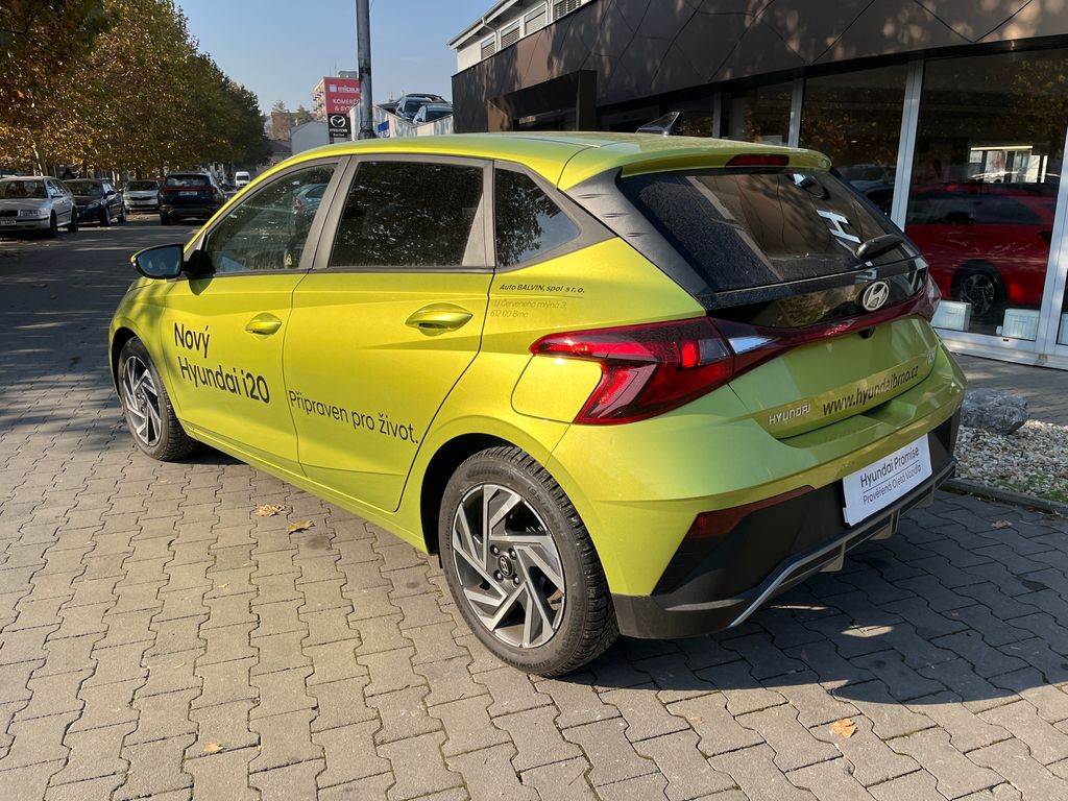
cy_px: 400
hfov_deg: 67.3
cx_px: 534
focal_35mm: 26
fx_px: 802
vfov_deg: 53.1
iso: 50
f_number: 1.6
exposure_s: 1/2688
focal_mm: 5.1
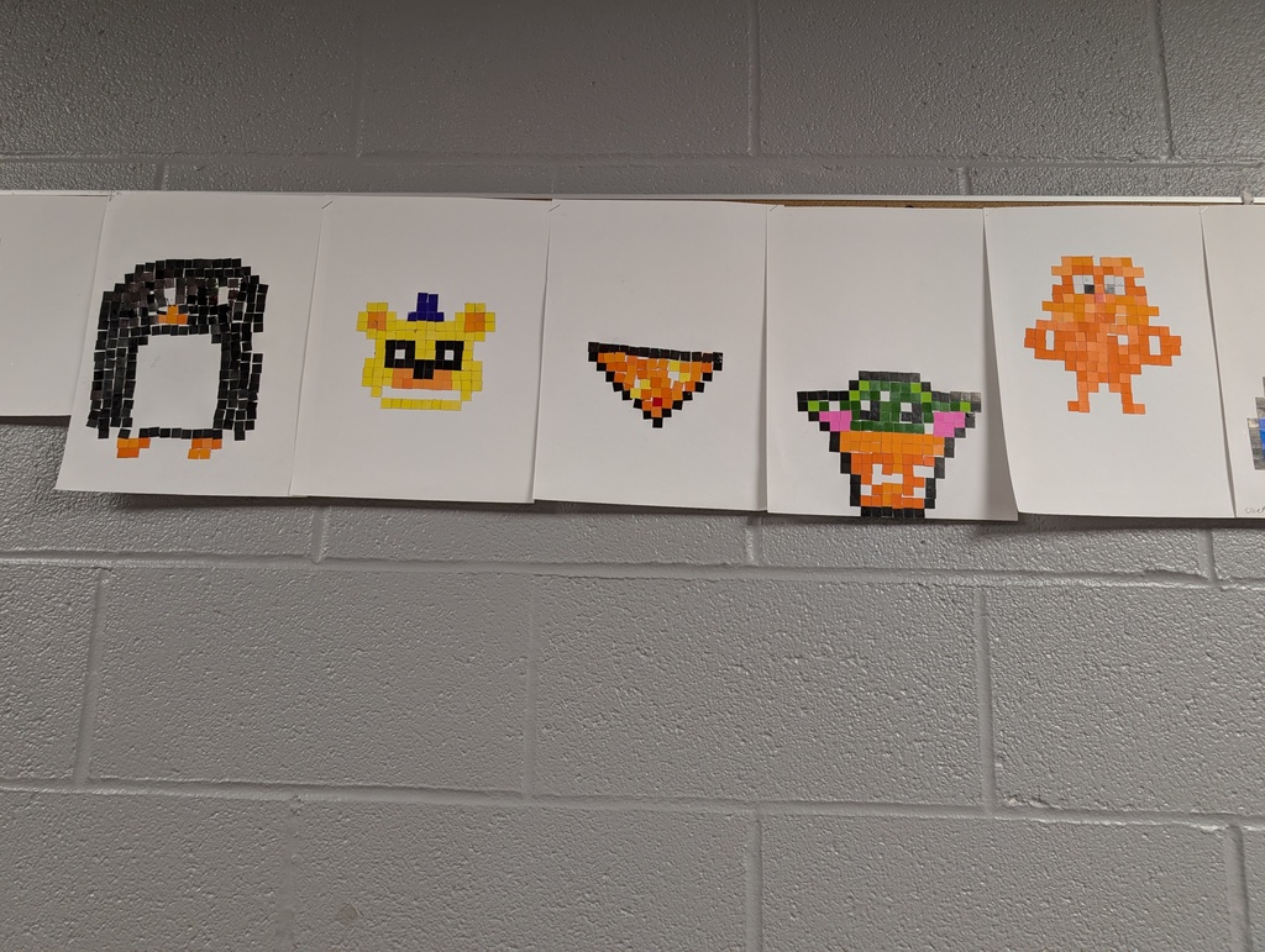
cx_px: 632
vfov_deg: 56.9
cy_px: 476
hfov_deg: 71.5
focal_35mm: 24
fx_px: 878
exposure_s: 1/60
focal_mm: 6.9
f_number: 1.68
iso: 165
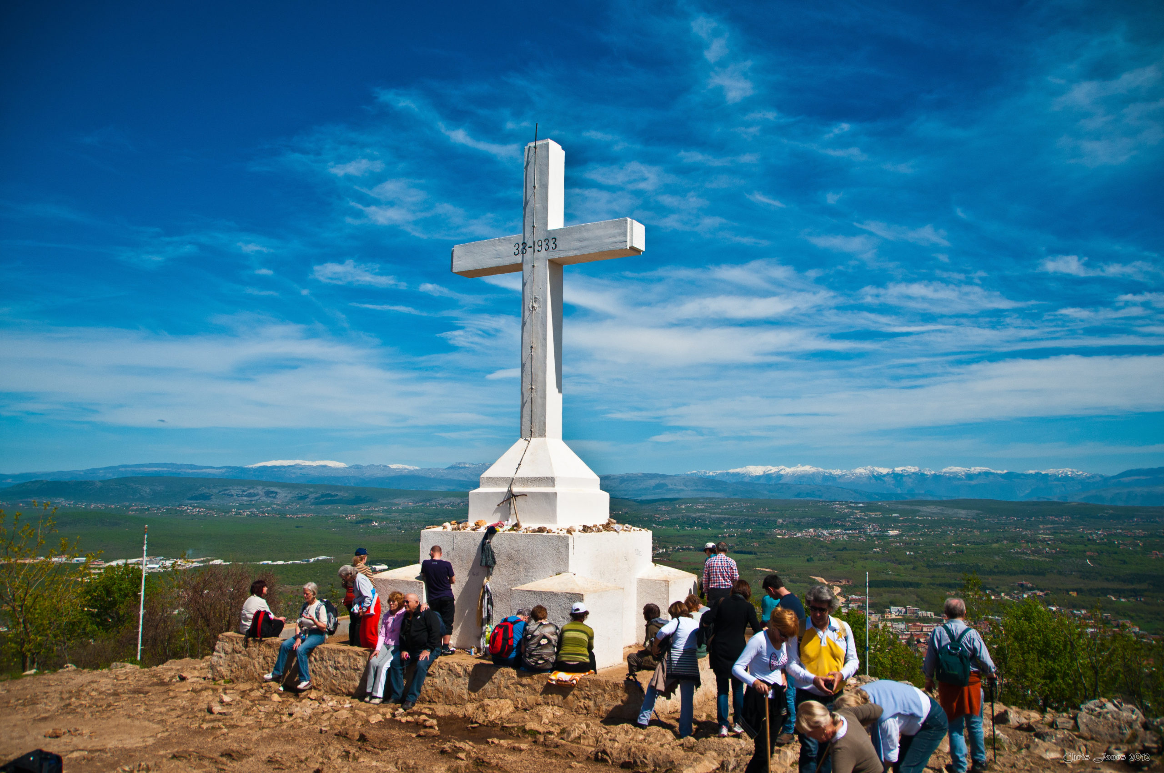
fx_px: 872
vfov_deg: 47.8
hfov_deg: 67.4
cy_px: 386
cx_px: 582
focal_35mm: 27
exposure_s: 1/4000
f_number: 3.5
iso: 200
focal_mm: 18
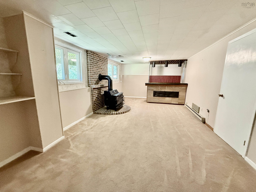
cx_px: 128
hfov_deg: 102.1
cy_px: 96
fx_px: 104
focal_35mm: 14
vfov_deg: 85.7
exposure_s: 1/60
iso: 500
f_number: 2.2
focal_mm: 2.22
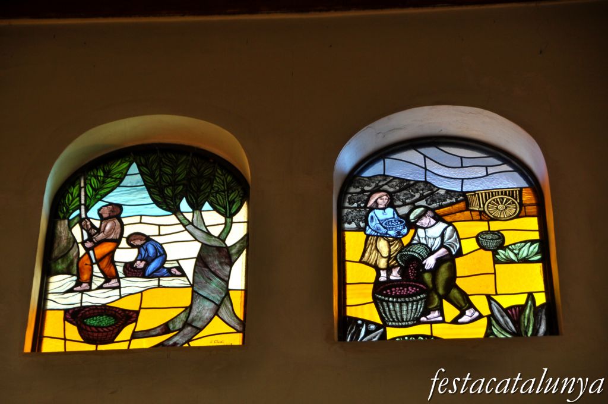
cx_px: 304
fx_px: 2404
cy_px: 202
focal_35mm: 142
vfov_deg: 9.6
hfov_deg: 14.4
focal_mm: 95
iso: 320
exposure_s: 1/160
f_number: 5.3
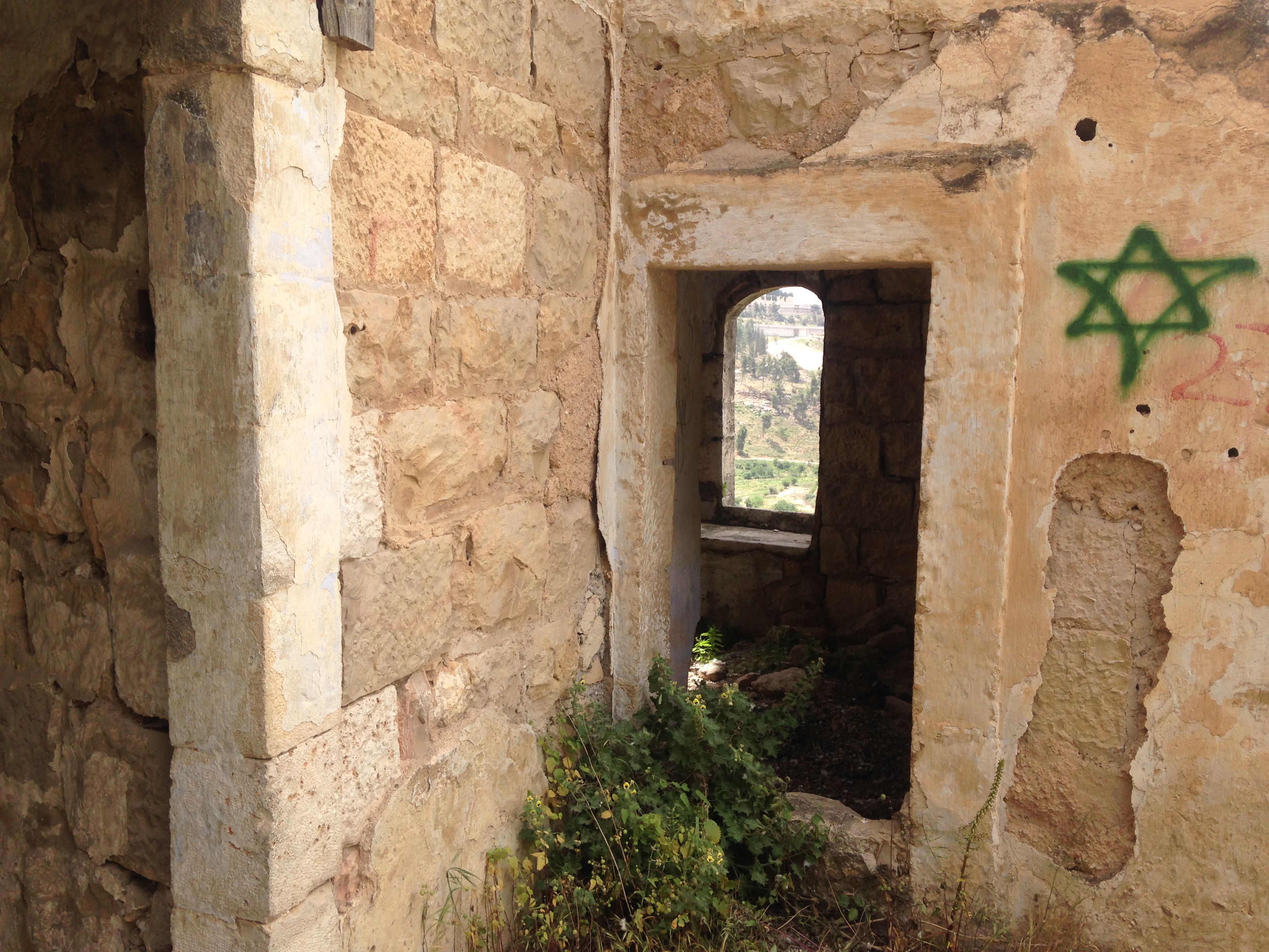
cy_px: 476
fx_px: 1210
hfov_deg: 55.4
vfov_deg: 42.9
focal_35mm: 33
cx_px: 634
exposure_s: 1/583
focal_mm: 4.12
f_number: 2.4
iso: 50
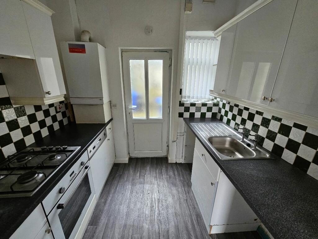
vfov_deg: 89.9
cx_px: 159
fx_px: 119
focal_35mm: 13
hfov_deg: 106.2
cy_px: 120
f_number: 2.2
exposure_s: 1/33
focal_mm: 2.2
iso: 320
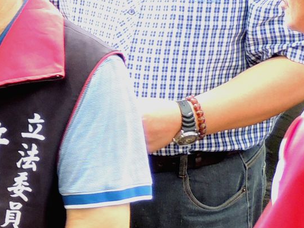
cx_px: -422
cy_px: 22
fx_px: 1493
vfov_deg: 8.7
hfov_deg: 10.1
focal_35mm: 170
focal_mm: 6.2
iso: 125
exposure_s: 1/50
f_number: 3.3
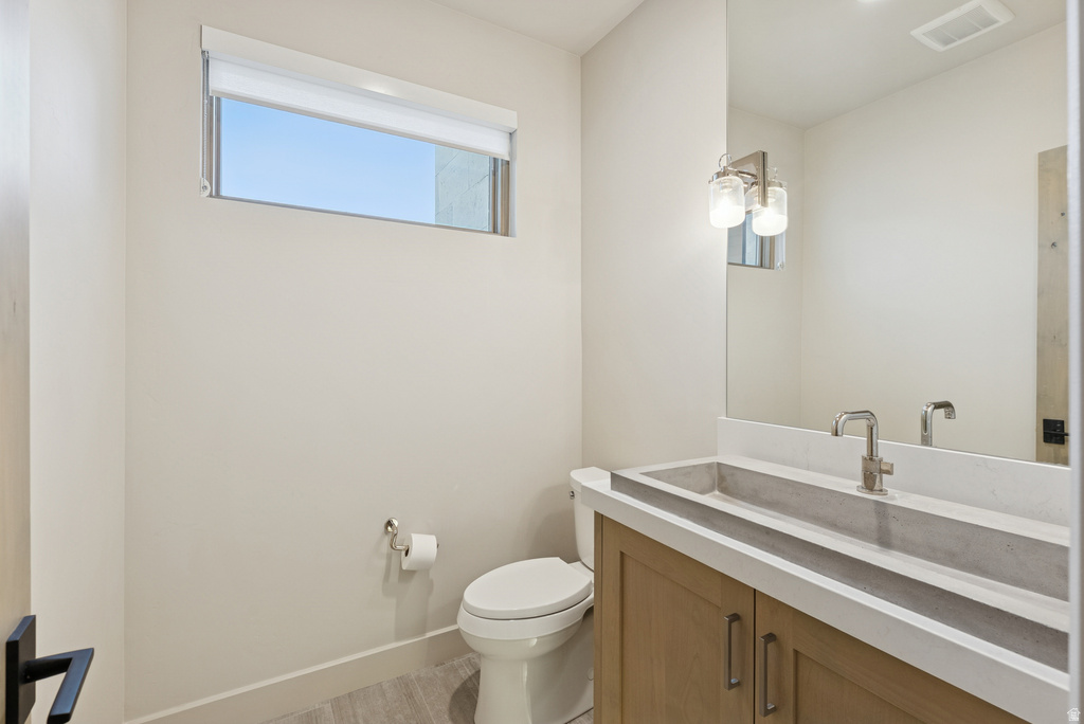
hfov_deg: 96.7
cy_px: 362
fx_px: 482
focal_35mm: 16
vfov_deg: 73.8
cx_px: 542
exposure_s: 1/30
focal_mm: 16
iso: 640
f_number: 8
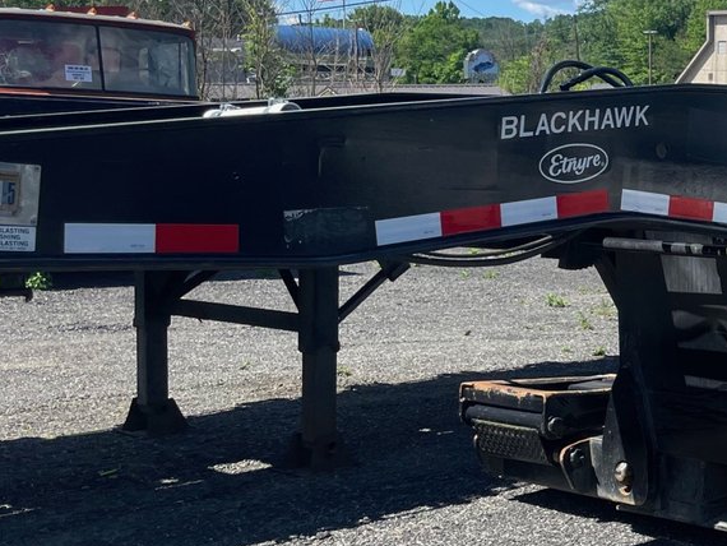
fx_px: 1450
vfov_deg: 21.3
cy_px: 253
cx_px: 873
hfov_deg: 25.3
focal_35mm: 69
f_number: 1.6
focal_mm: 4.2
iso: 32
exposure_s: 1/2304
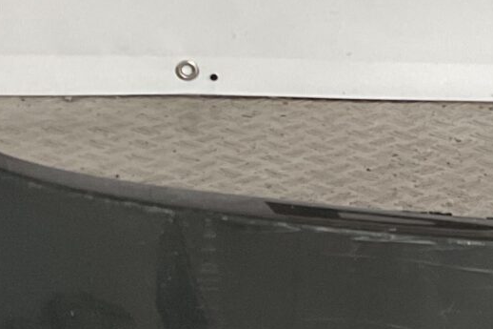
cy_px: 324
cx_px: 796
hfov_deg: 12.9
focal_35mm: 149
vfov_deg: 9.1
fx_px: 2040
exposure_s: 1/50
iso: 50
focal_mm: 3
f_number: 1.8
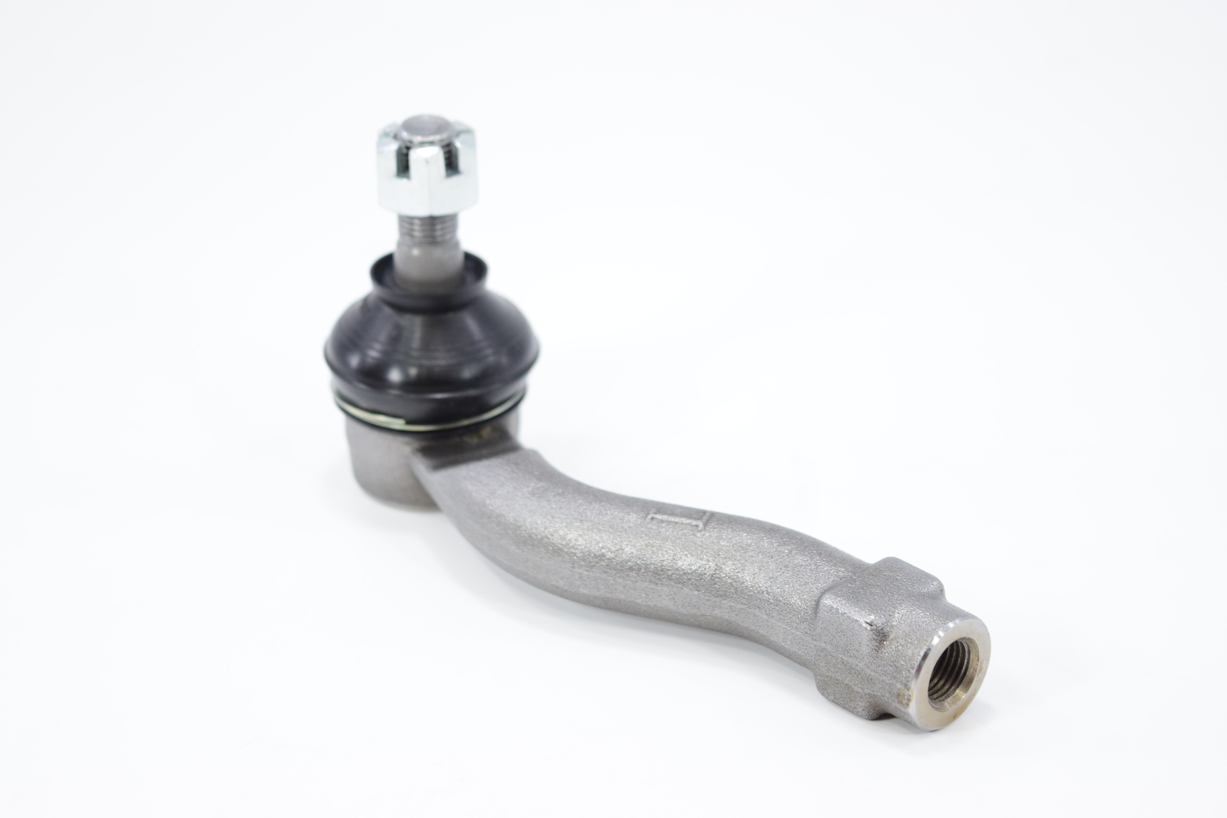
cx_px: 614
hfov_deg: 24.6
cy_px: 409
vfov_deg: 16.6
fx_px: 2812
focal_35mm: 82
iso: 640
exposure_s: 1/100
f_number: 5.6
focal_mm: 55
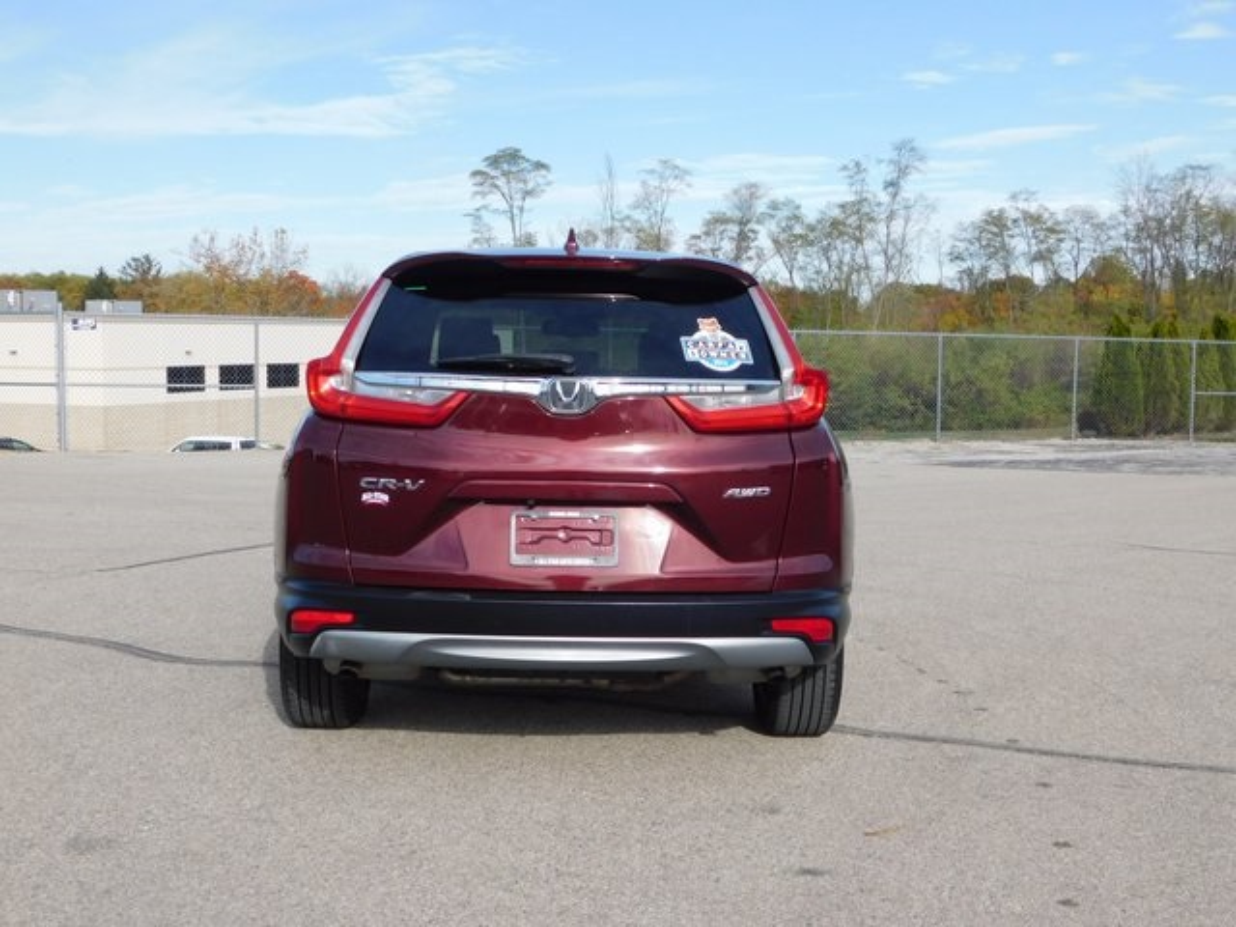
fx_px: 1607
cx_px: 618
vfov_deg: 32.2
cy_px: 464
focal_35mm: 45
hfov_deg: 42.1
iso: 125
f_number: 3.7
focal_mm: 8
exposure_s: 1/1000
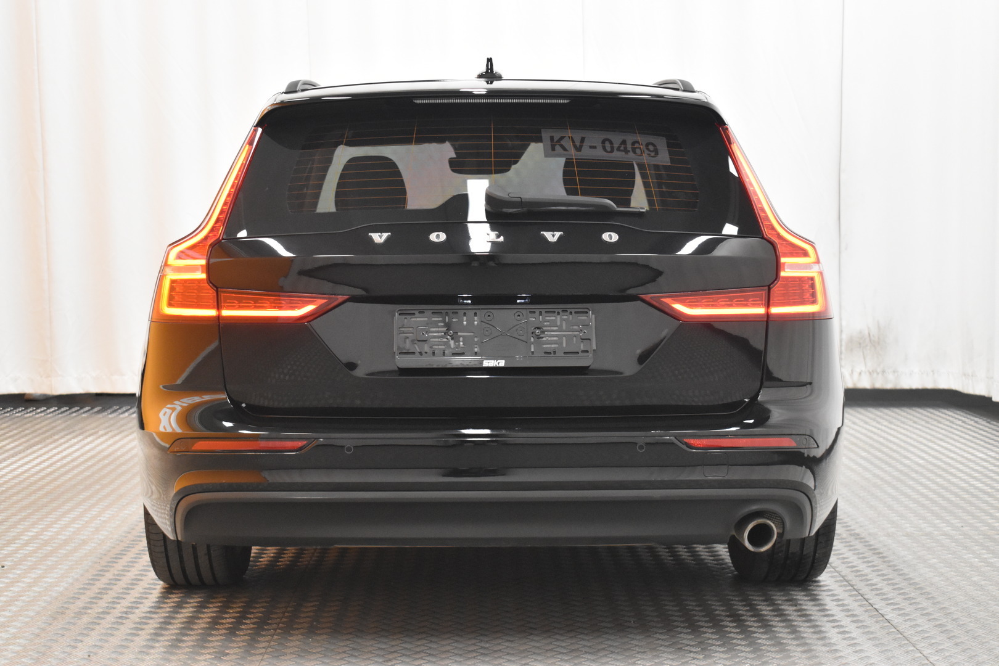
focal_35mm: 60
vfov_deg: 22.6
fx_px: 1665
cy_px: 333
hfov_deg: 33.4
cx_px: 500
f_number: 5
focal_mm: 40
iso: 3200
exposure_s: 1/30
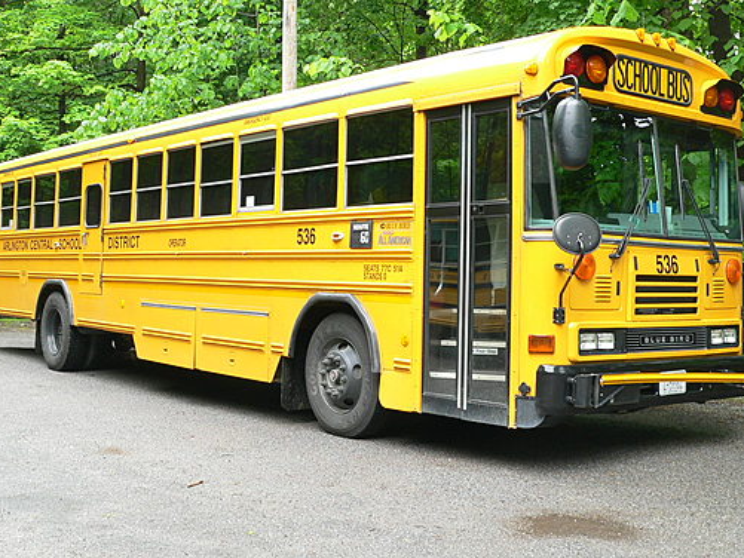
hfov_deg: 41.2
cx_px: 362
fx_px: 989
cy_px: 226
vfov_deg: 31.4
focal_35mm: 46
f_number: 2.8
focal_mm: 6
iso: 80
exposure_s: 1/50
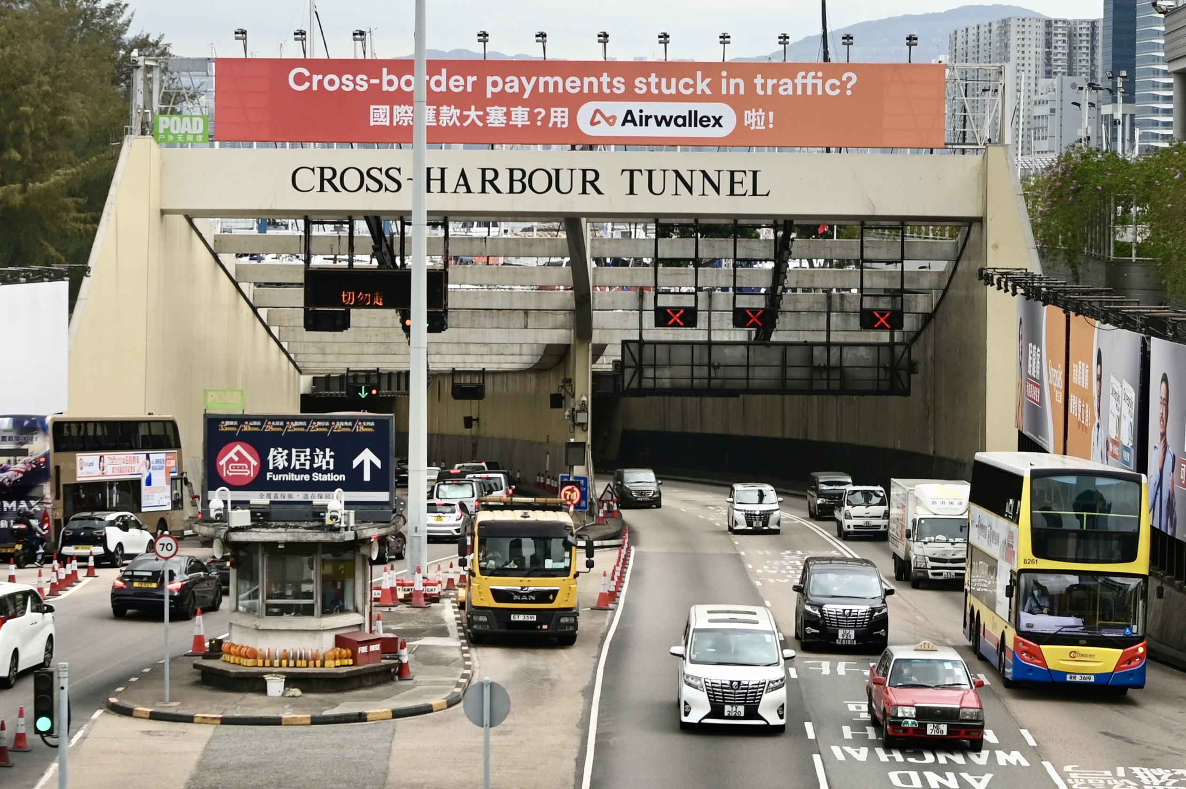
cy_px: 394
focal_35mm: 45
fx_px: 1481
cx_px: 593
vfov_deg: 29.8
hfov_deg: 43.6
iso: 400
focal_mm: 45
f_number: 5.6
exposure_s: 1/800
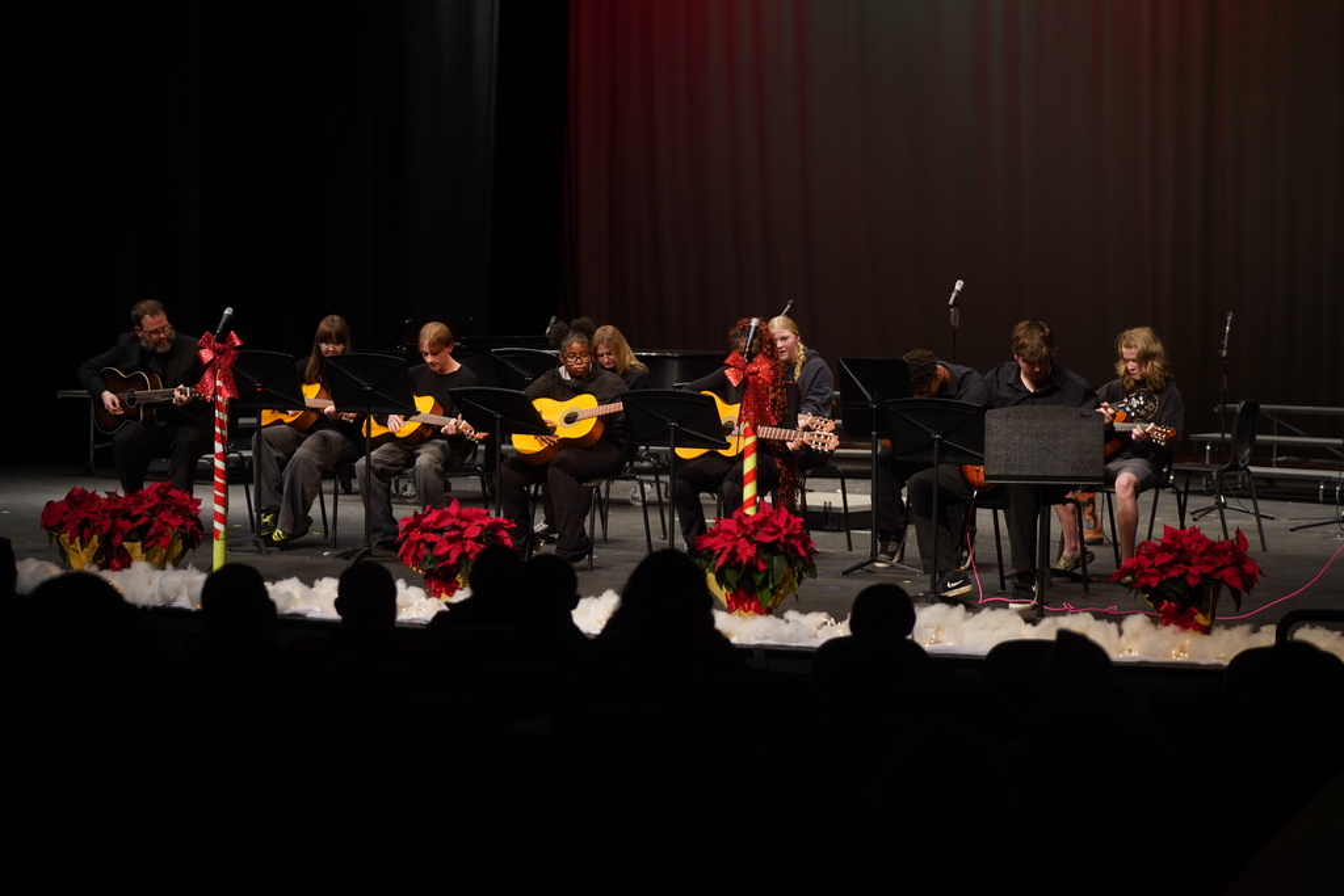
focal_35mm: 87
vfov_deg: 15.7
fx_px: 3248
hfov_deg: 23.4
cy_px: 448
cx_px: 672
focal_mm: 87
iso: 640
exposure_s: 1/250
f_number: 2.8
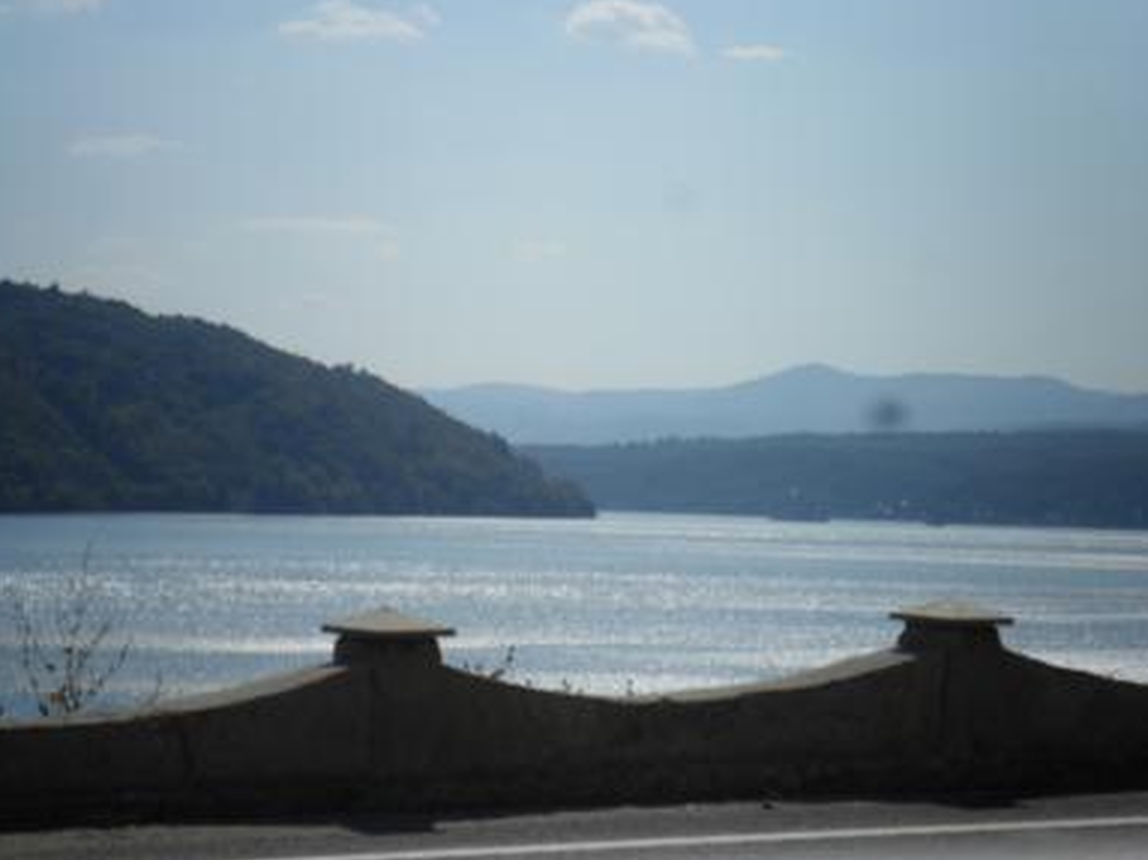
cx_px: 567
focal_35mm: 141
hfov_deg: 14.0
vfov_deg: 10.5
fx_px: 4675
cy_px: 423
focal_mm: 24.5
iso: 100
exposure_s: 1/1500
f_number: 5.9
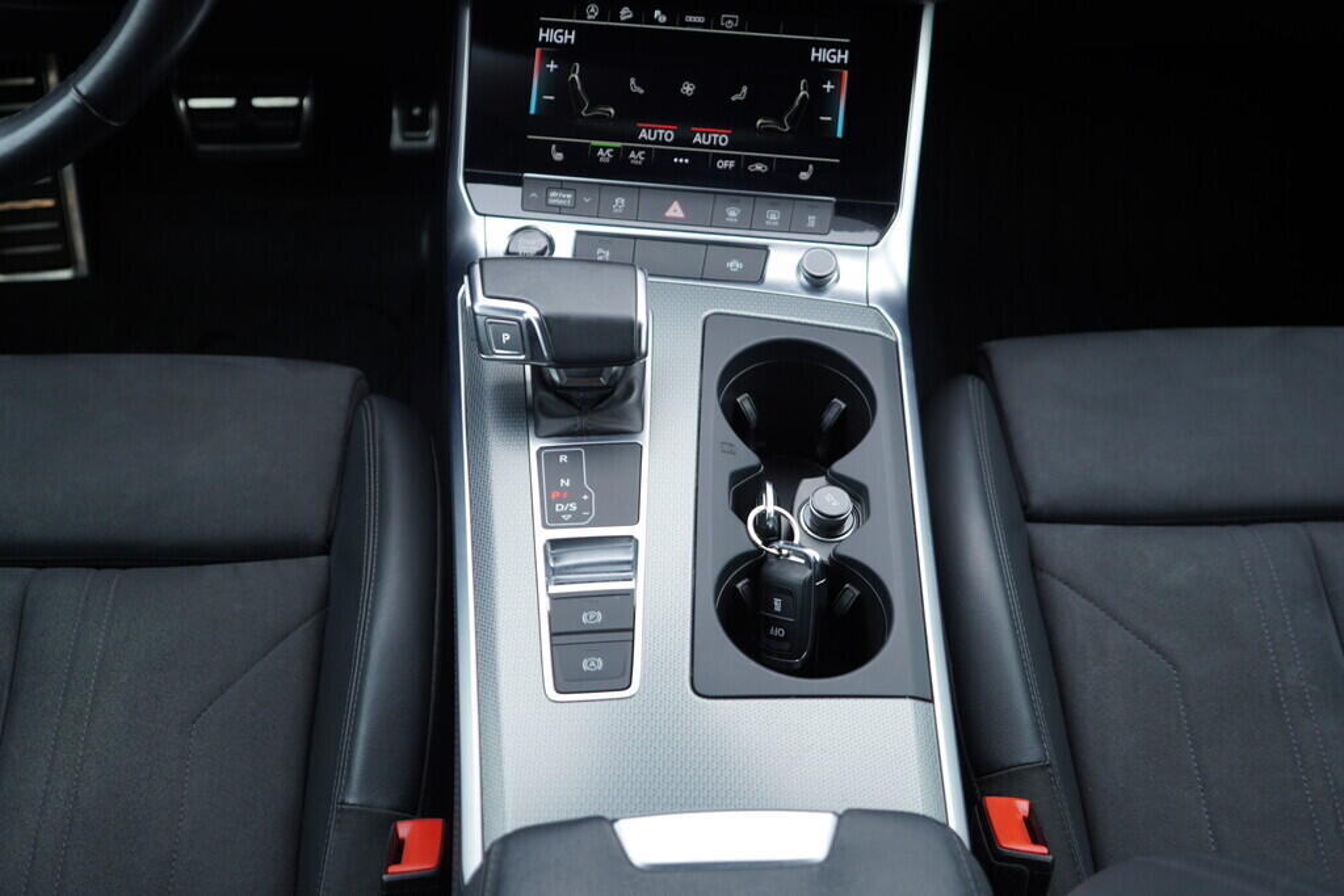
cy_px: 448
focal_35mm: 36
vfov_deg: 36.9
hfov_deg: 53.1
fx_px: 1344
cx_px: 672
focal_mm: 24
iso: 160
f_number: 2.8
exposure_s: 1/40
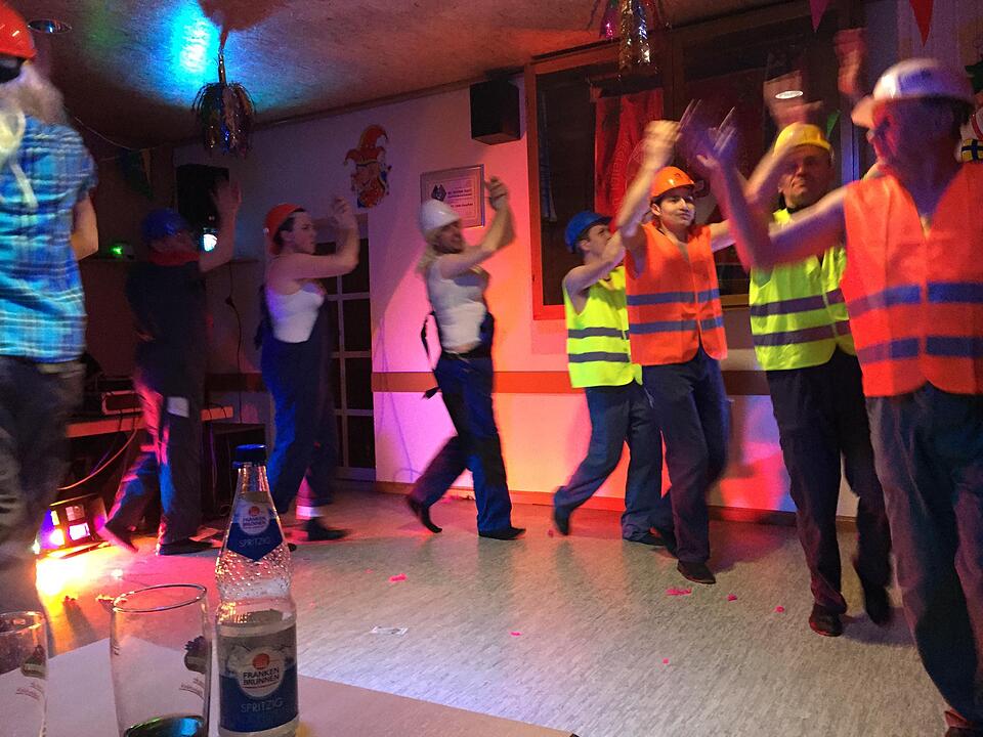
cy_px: 368
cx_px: 492
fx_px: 824
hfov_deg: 61.7
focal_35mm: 29
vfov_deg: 48.2
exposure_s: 1/20
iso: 250
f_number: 2.2
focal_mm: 4.15
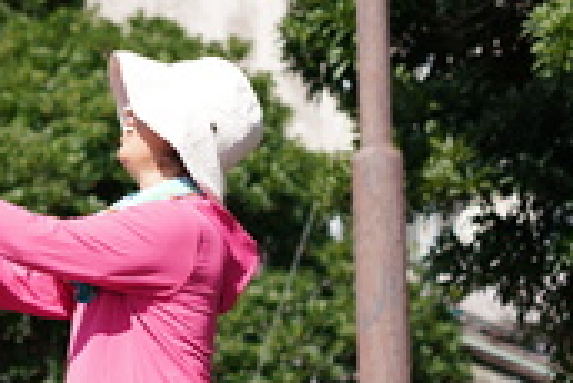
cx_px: -197
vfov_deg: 4.7
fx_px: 4620
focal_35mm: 290
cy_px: 128
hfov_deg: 7.0
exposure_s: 1/500
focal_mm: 100
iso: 125
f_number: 5
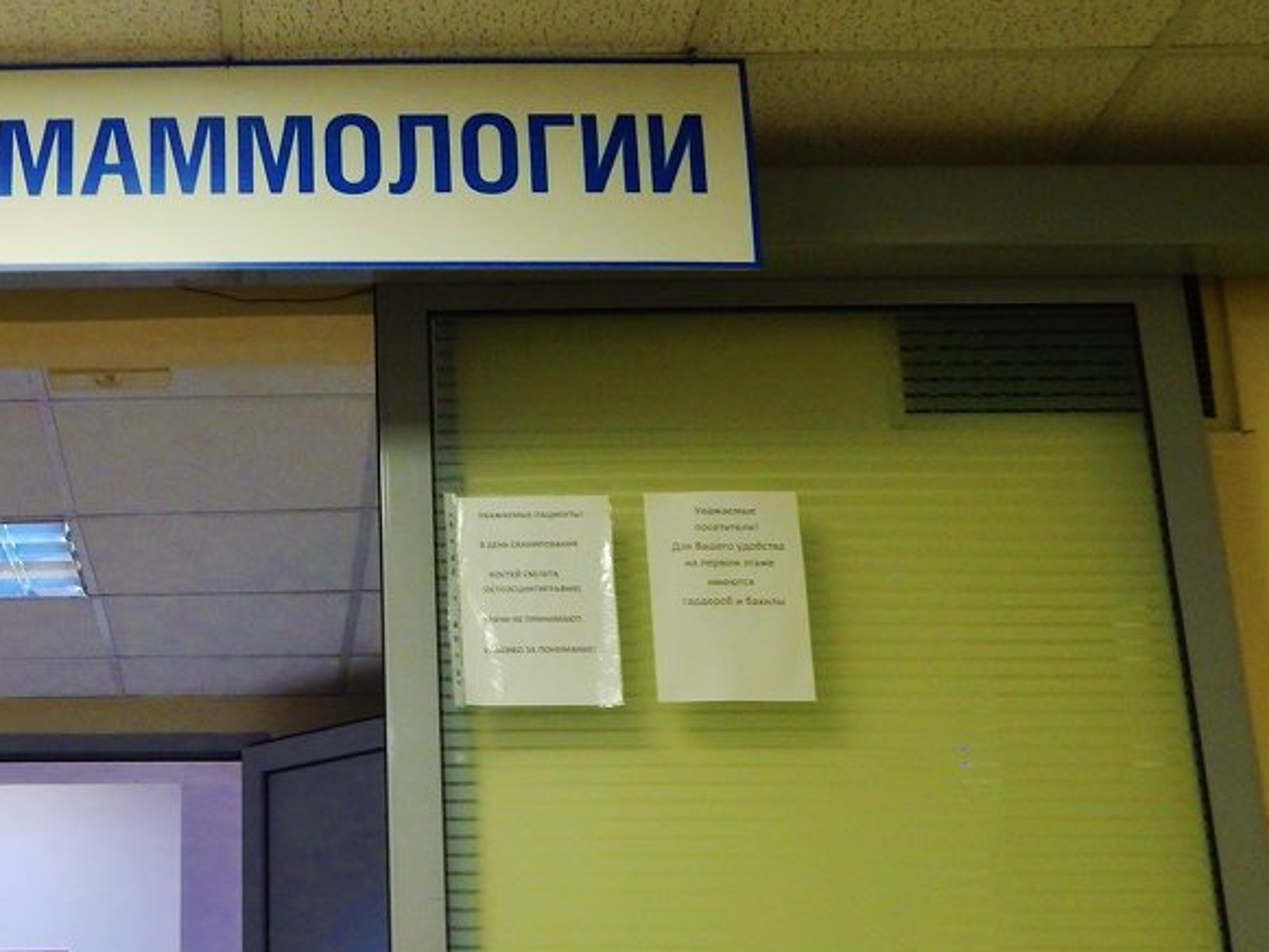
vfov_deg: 25.7
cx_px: 214
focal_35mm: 57
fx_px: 2090
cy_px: 519
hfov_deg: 32.6
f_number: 3.2
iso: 400
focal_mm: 5.6
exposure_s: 1/30
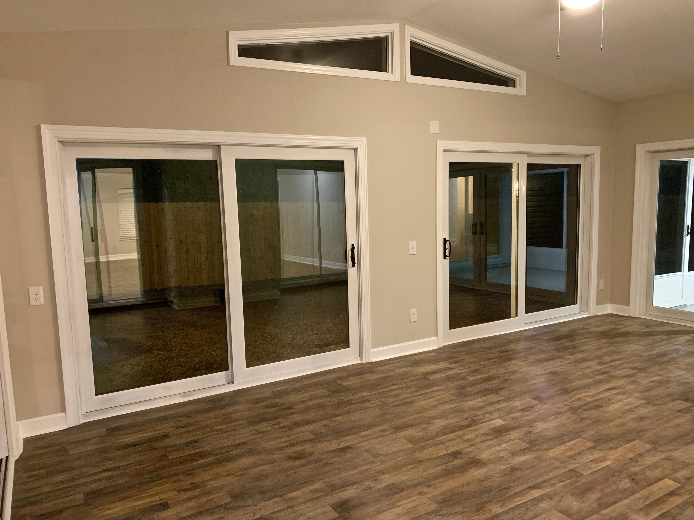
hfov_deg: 67.3
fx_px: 521
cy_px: 260
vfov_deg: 53.1
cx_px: 347
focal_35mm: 26
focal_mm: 4.25
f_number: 1.8
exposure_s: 1/30
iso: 640
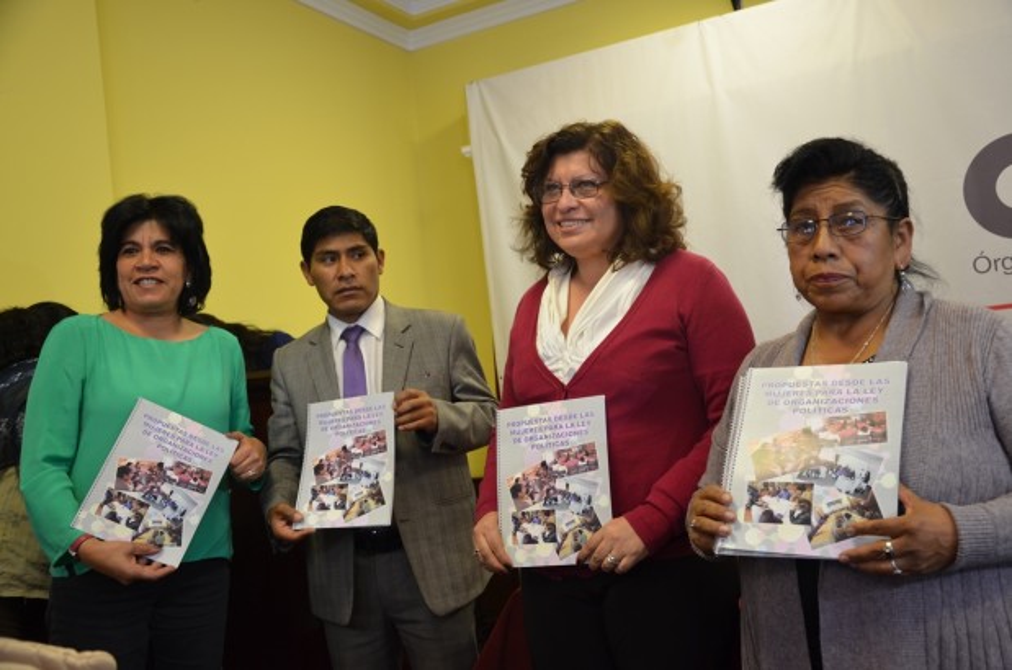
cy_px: 335
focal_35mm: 36
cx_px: 506
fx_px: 1010
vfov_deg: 36.7
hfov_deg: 53.2
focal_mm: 24
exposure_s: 1/60
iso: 800
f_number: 3.8
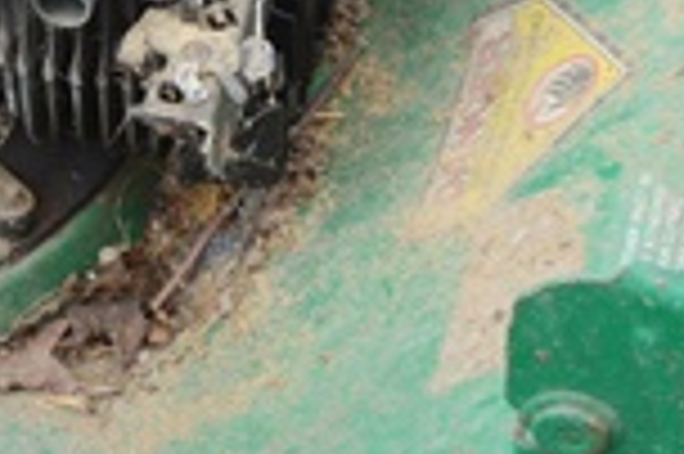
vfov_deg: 6.1
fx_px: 4270
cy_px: 162
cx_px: -162
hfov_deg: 9.0
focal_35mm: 225
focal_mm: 38
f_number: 5.6
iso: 250
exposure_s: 1/125
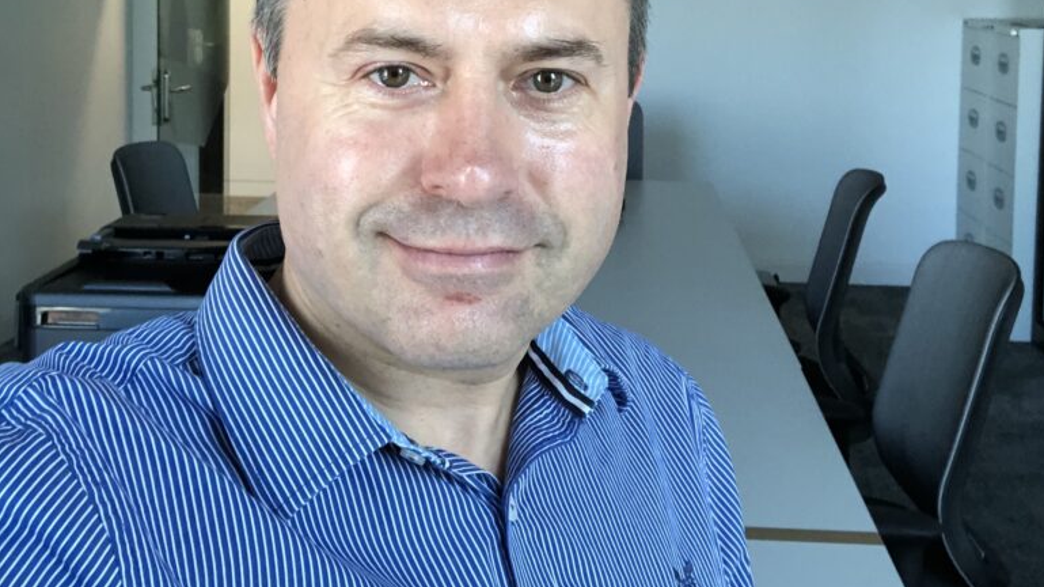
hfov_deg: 42.1
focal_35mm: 49
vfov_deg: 23.7
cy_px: 45
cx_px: 548
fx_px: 1356
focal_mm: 2.87
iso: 100
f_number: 2.2
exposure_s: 1/120
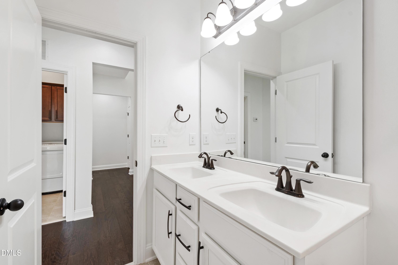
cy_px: 132
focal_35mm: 15
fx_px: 166
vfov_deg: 77.3
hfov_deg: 100.4
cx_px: 199
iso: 100
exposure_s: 1/3
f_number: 8
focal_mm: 10
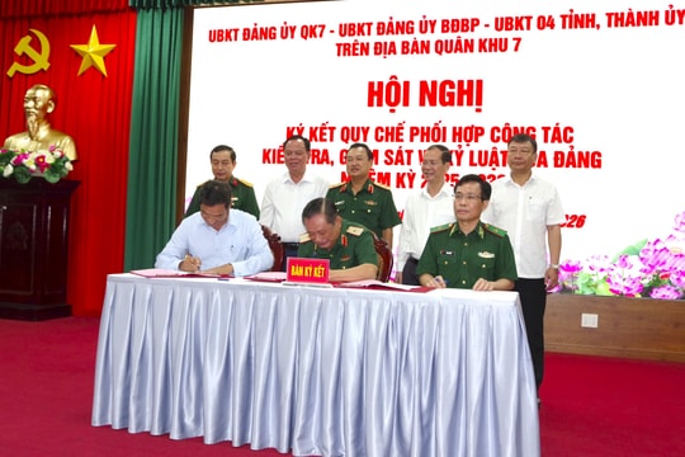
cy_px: 228
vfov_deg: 42.3
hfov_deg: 60.3
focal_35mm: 31
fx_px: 590
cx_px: 342
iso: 1600
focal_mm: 21
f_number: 5.6
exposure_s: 1/90
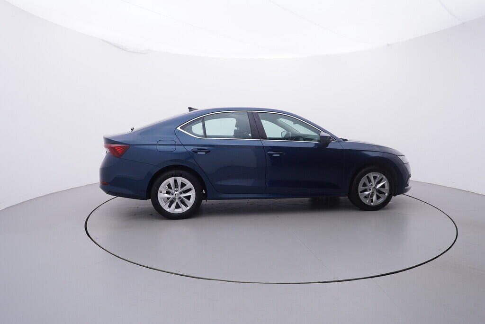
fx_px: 303
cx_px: 242
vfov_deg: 56.2
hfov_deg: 77.3
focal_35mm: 22
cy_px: 162
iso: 200
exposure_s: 1/80
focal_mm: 15
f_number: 5
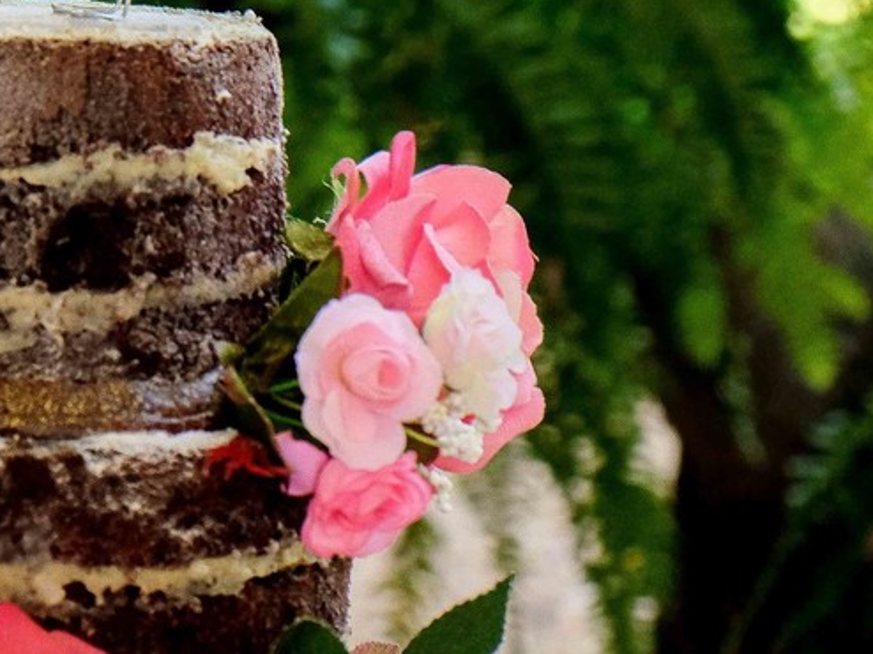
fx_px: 4890
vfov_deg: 7.6
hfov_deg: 10.1
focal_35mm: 194
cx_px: 46
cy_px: 5
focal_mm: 55
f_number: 4
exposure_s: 1/180
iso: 2000
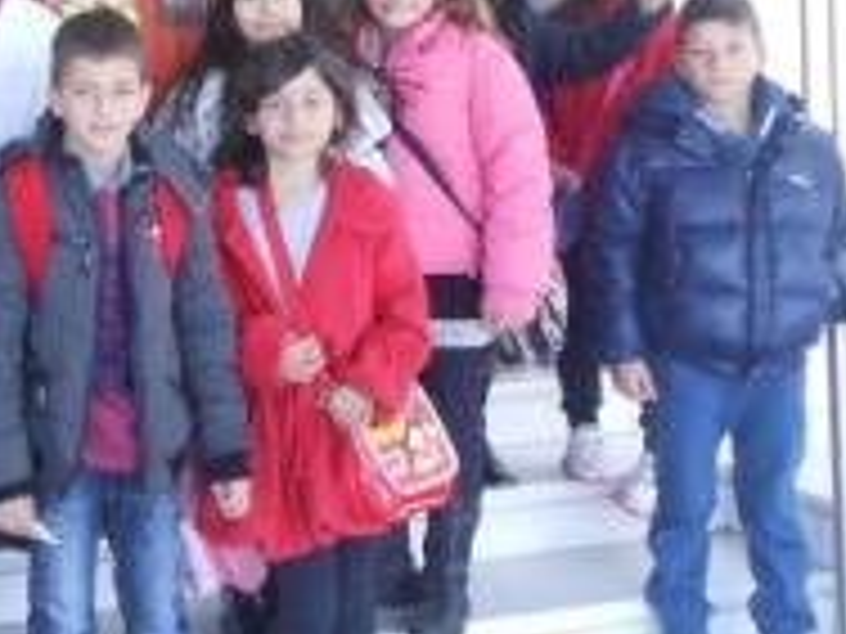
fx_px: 1515
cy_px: 99
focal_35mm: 62
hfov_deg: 28.4
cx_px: -81
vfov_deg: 23.2
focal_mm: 4.6
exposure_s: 1/30
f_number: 3.5
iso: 100
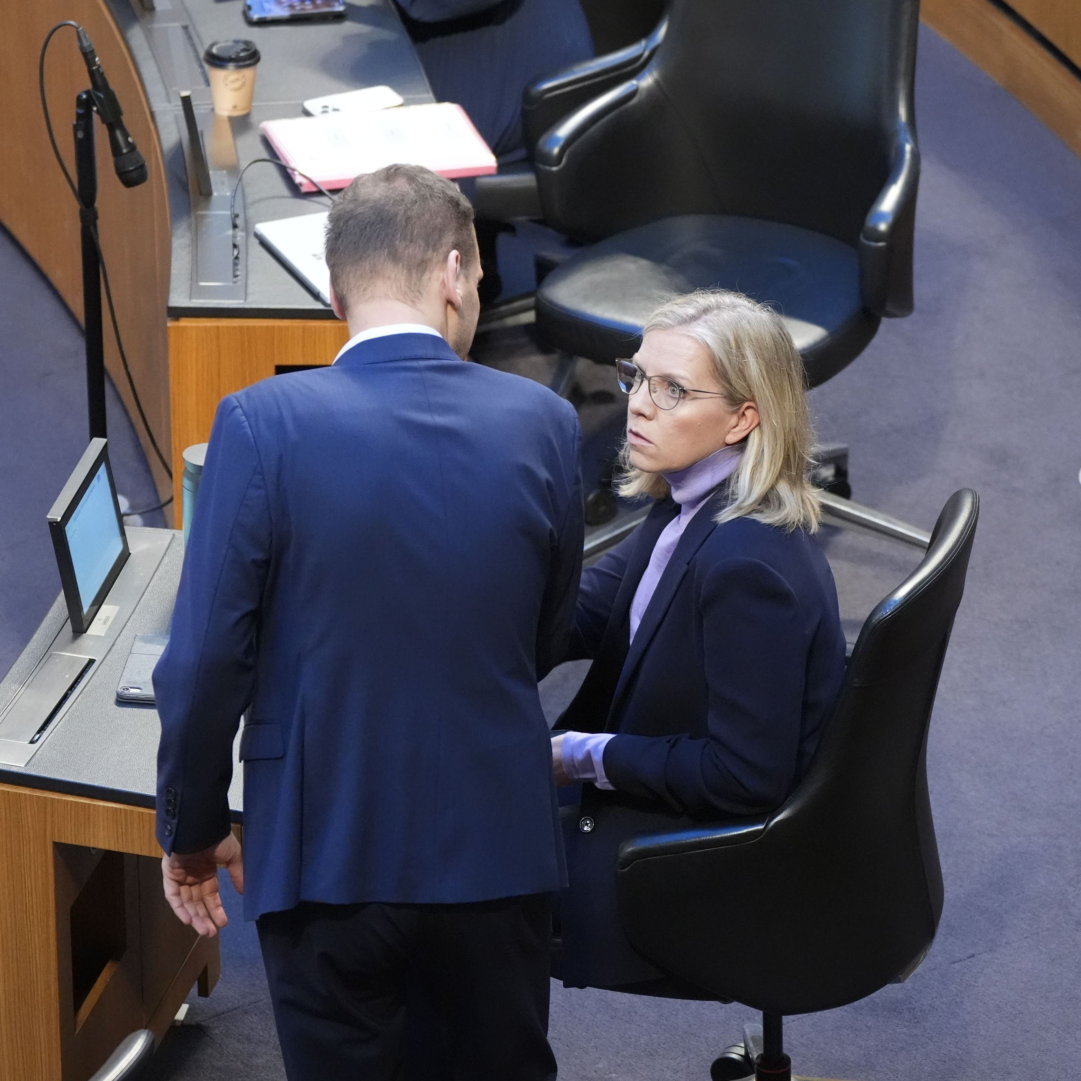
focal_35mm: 231
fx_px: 8161
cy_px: 540
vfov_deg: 7.6
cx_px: 560
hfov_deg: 7.6
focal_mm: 181
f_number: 5.6
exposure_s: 1/160
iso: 8000
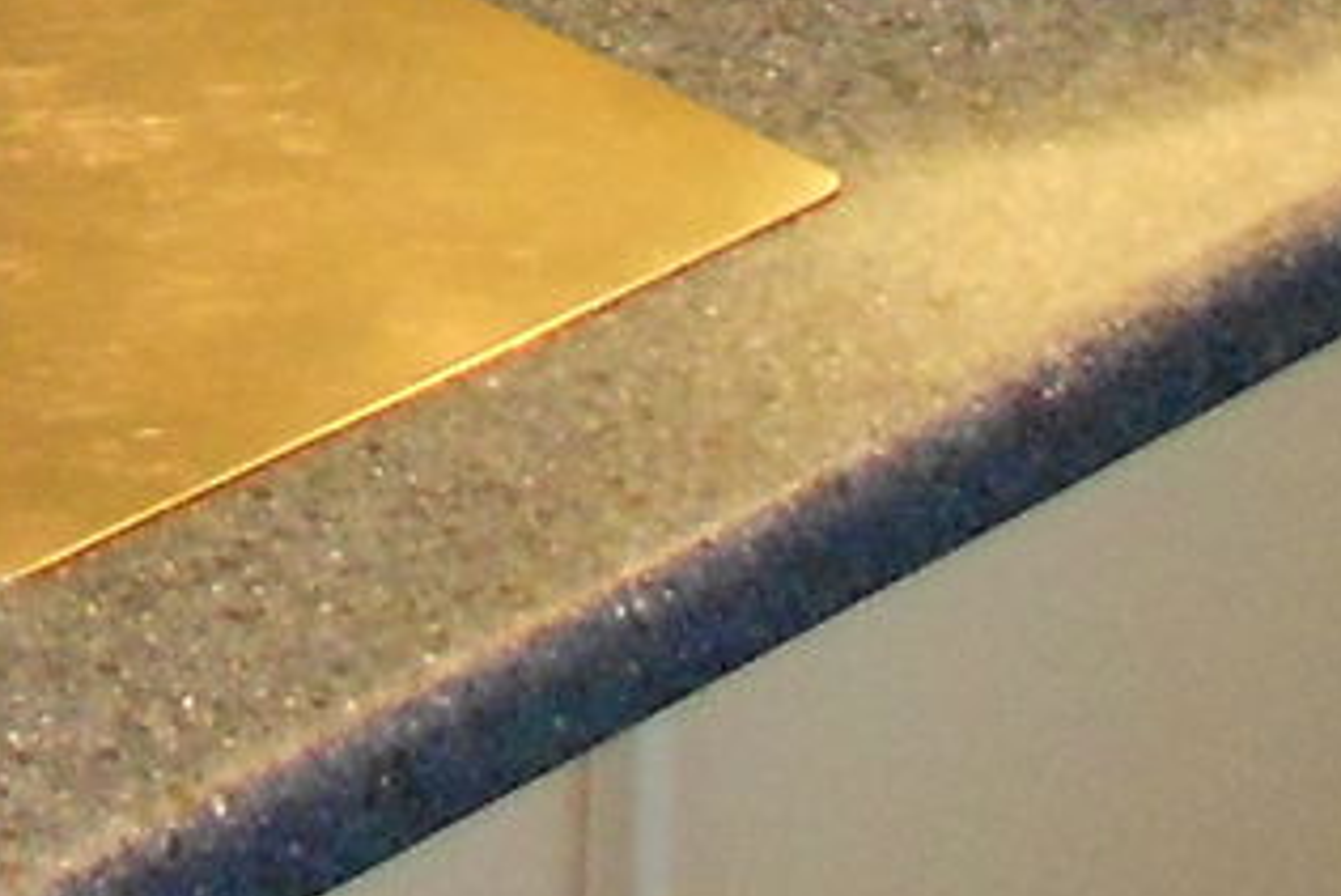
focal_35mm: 137
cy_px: -1482
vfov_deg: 8.8
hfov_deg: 14.1
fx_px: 5105
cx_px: -603
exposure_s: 1/20
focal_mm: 4.6
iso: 400
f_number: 3.2
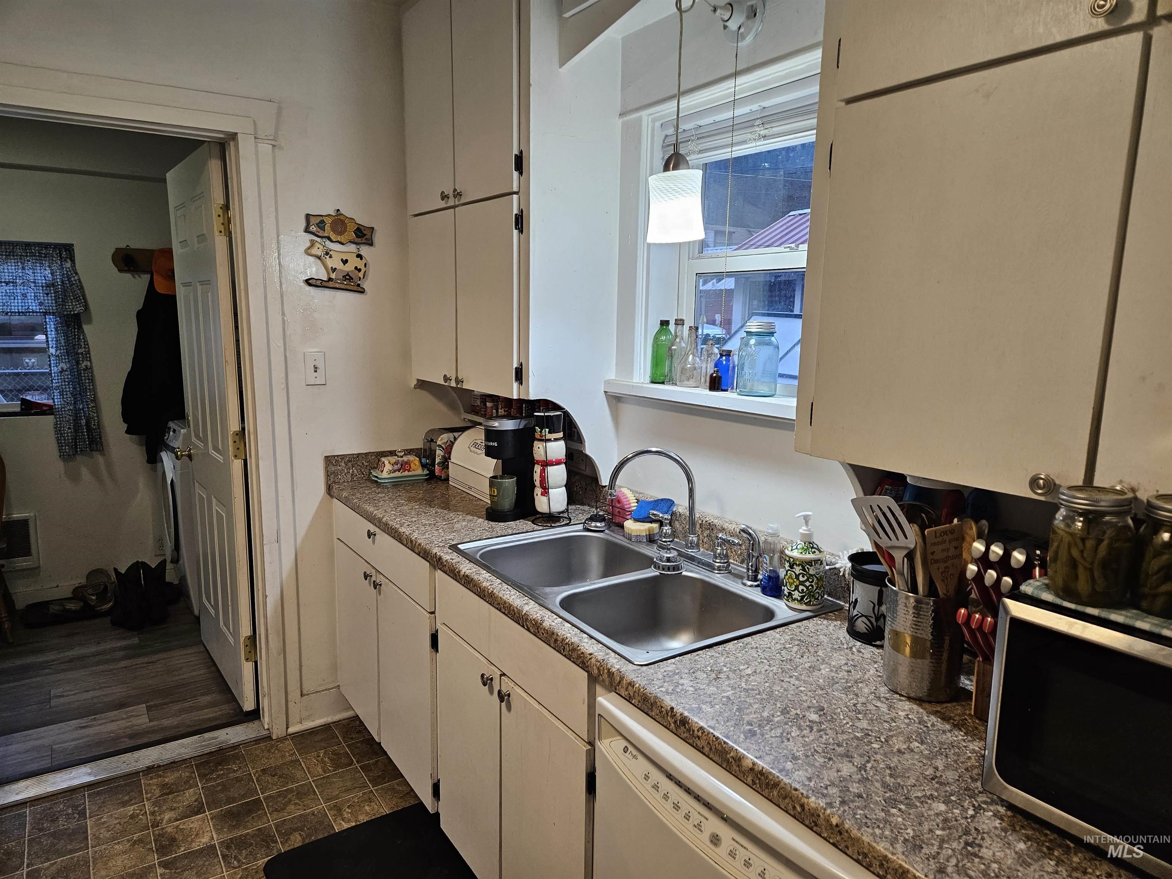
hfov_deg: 73.9
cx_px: 586
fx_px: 779
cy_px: 440
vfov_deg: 58.9
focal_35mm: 23
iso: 160
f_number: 1.8
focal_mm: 5.4
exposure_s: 1/120
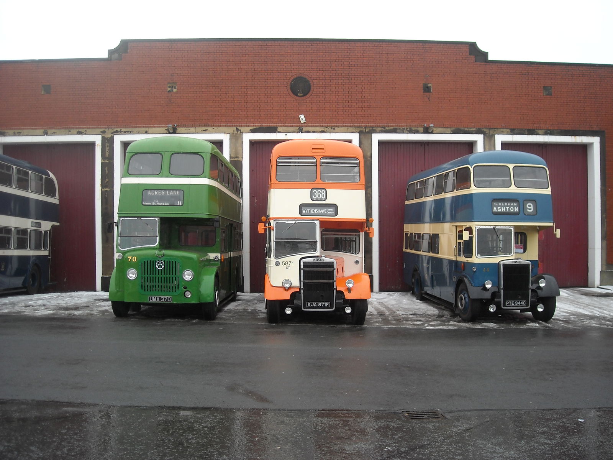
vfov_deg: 40.7
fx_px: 620
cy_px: 230
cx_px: 306
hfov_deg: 52.6
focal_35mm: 35
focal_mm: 5.7
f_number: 2.8
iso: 64
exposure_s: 1/96
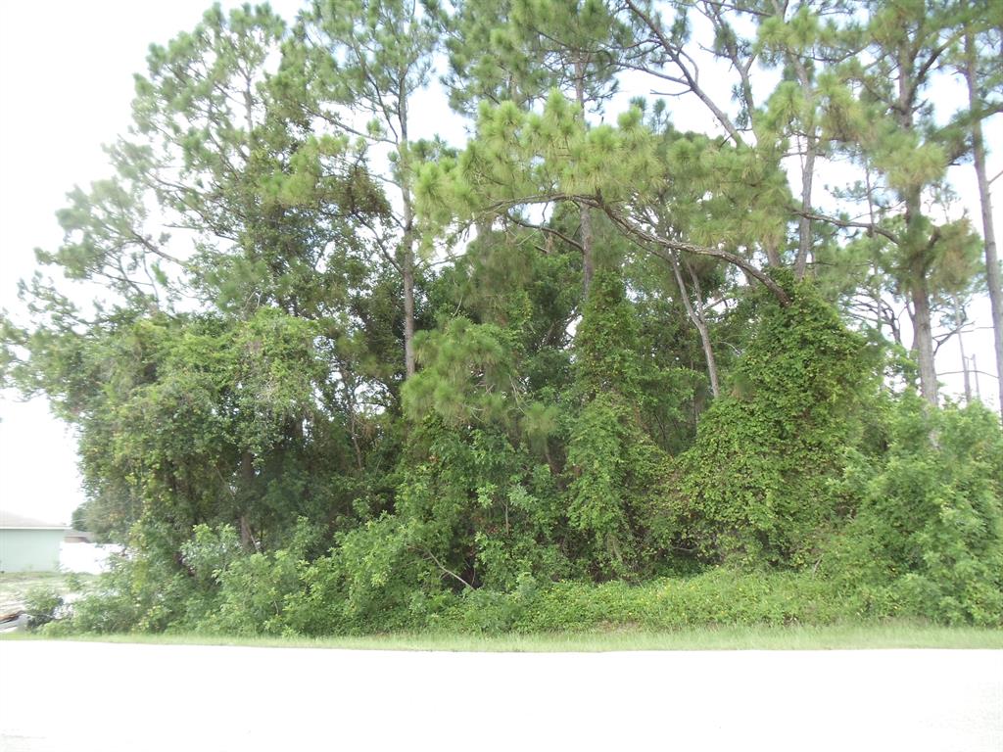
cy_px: 376
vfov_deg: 32.9
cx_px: 502
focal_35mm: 44
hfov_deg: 42.9
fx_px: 1275
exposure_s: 1/80
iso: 80
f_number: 3.5
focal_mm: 6
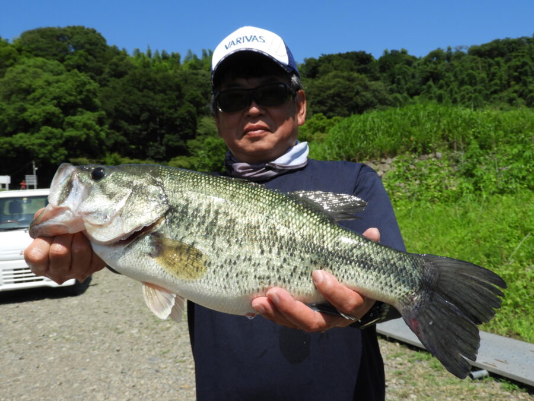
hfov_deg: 55.4
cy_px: 200
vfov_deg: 42.9
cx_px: 267
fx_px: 509
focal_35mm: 33
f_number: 3.6
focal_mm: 5.9
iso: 100
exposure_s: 1/1250
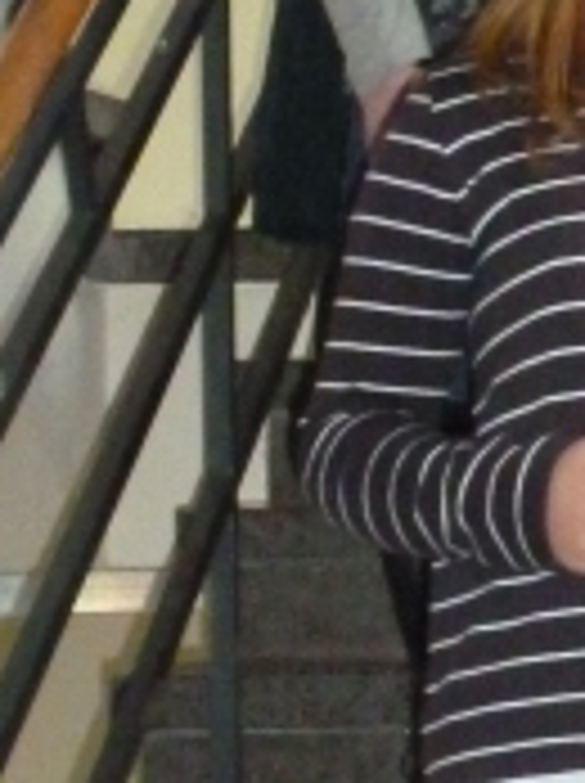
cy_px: 166
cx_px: 1300
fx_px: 4269
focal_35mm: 189
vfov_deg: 10.5
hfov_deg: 7.4
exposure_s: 1/60
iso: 1000
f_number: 3.9
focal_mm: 7.4
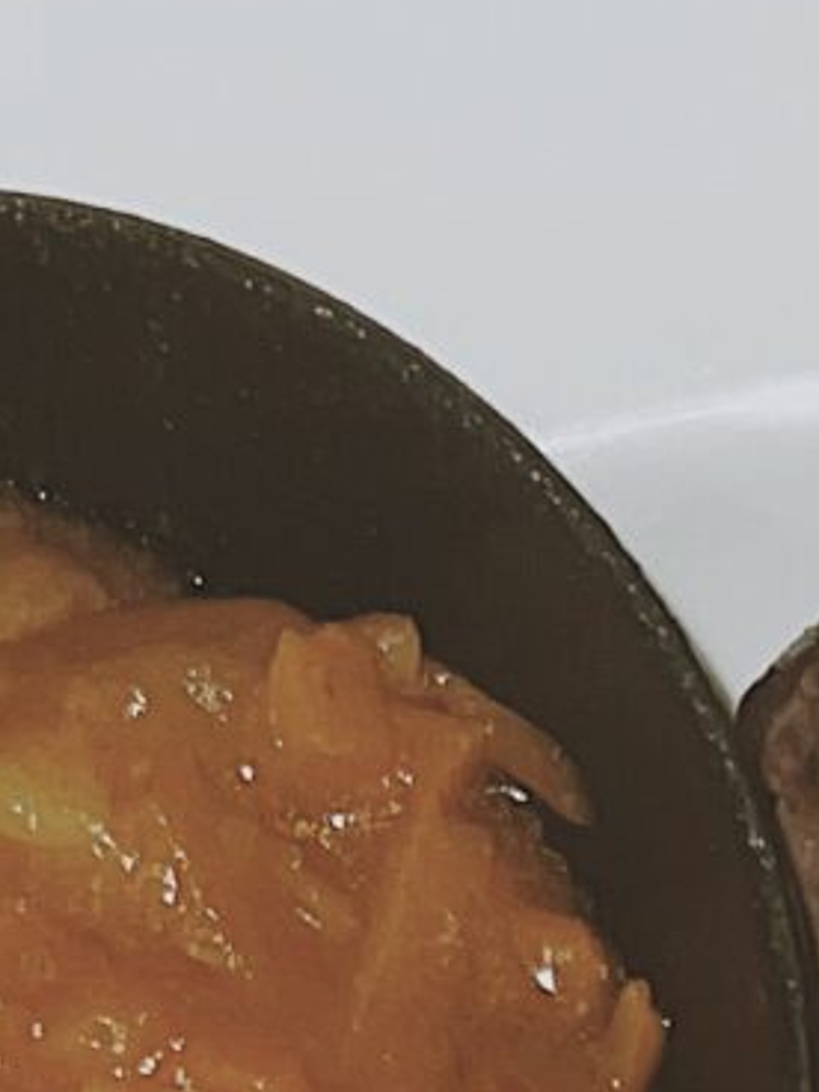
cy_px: 2048
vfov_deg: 10.2
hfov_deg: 8.0
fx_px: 5710
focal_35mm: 181
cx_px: 1231
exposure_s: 1/5
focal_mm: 5.7
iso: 32
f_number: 1.5
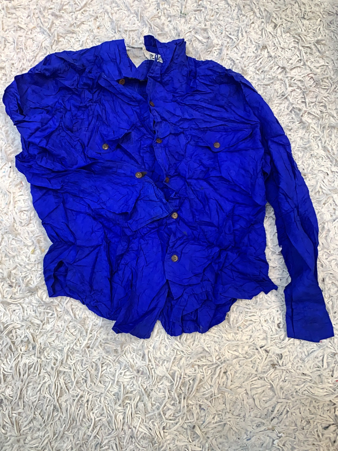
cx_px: 169
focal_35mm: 26
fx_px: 338
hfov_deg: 53.1
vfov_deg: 67.3
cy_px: 226
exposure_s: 1/100
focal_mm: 4.25
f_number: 1.8
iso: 100
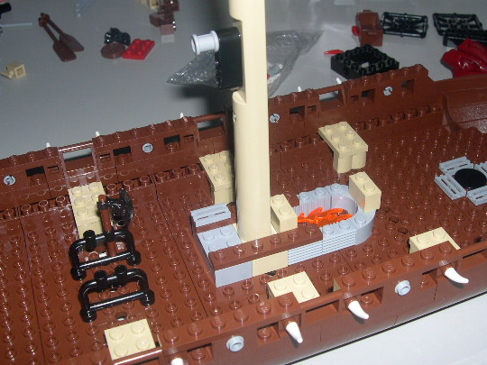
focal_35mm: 45
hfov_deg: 42.1
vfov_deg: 32.1
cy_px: 158
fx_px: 633
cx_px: 258
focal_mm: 8
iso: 100
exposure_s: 1/60
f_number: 7.6
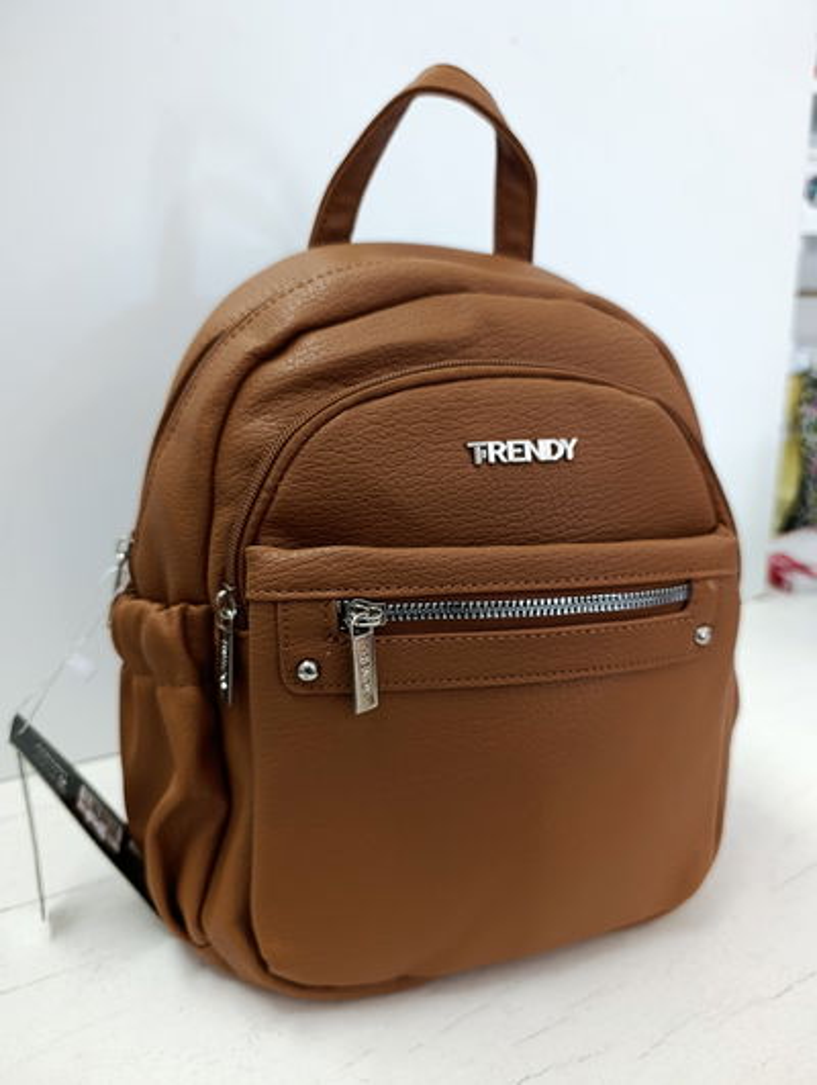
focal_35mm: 23
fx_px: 722
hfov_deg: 59.0
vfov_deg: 73.8
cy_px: 542
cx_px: 408
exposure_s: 1/100
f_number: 1.65
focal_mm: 6.11
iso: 541
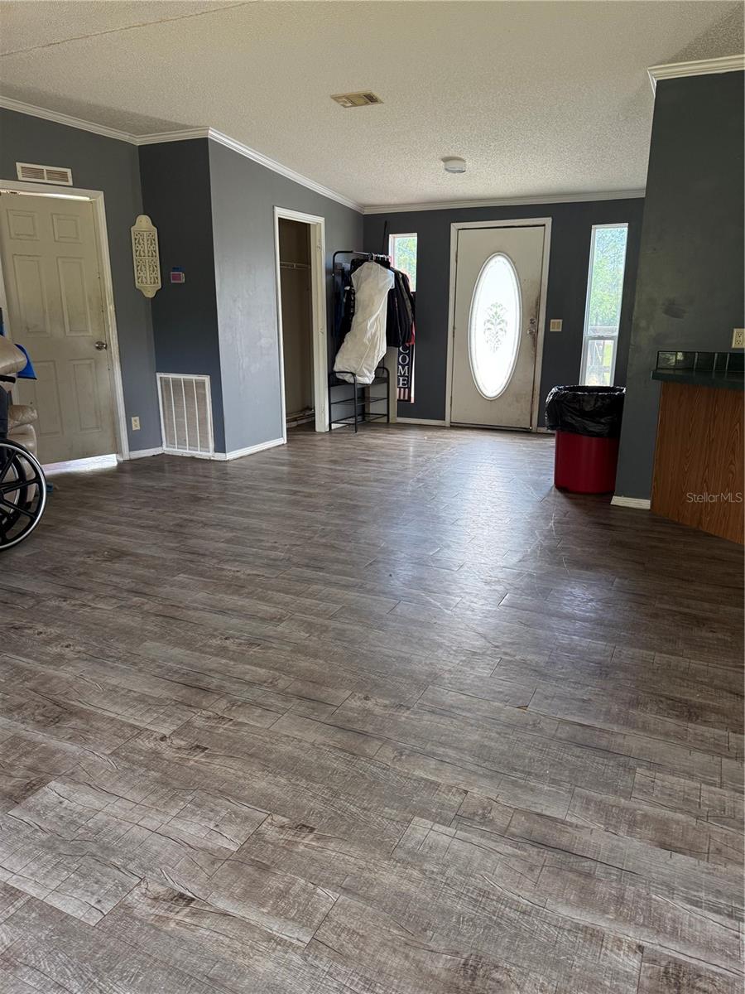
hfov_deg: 56.8
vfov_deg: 71.6
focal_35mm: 24
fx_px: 689
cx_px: 372
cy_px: 497
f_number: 1.78
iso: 200
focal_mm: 6.76
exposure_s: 1/86
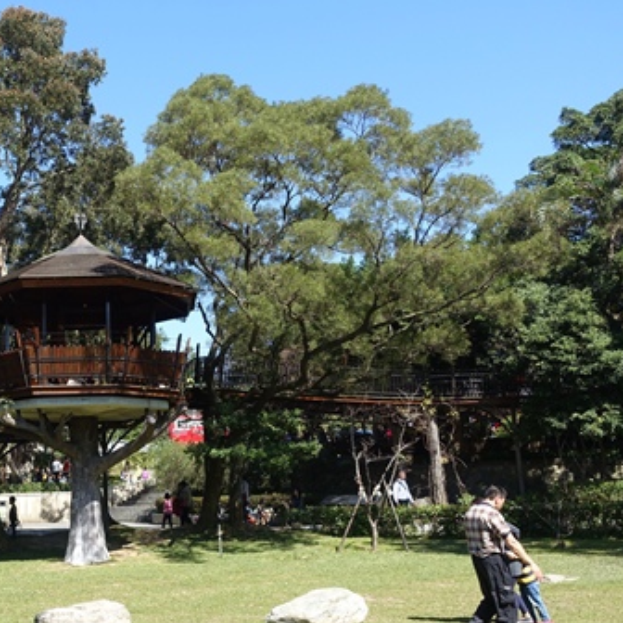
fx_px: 957
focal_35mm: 47
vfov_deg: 36.1
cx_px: 50
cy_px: 299
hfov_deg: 33.9
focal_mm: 10.81
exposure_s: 1/250
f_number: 5.6
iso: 125
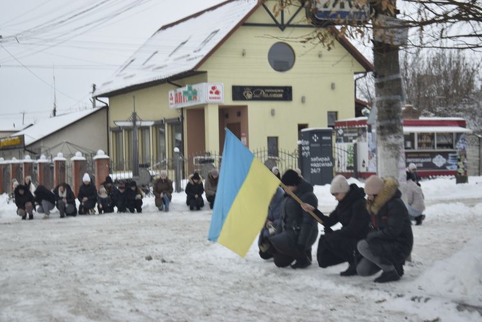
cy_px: 161
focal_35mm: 82
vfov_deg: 16.6
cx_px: 241
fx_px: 1105
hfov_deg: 24.6
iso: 100
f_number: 5.6
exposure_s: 1/125
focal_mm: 55
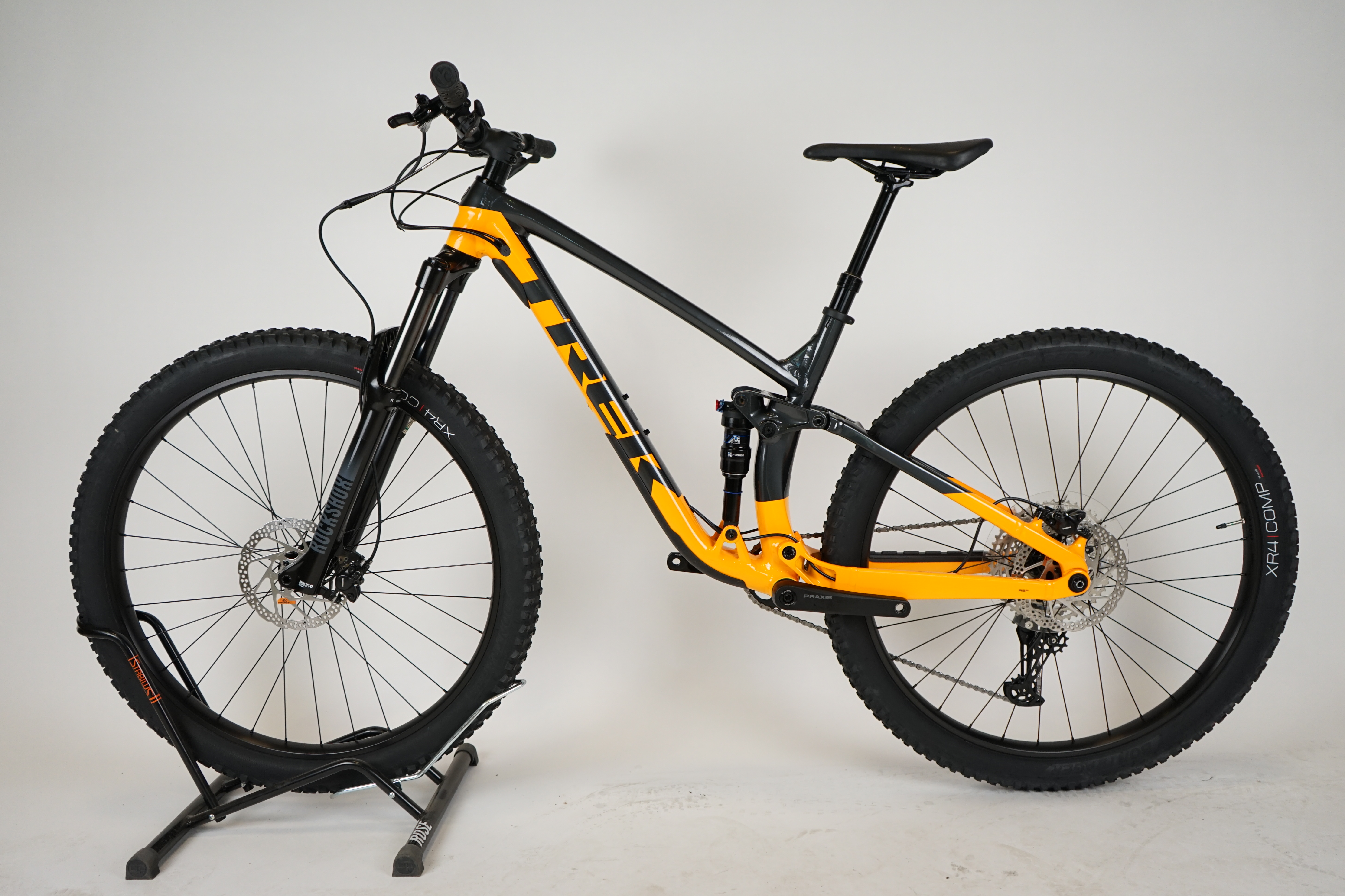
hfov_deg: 63.7
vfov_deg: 45.0
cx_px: 679
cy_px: 444
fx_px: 1083
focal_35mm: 29
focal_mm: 28
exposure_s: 1/200
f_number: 3.5
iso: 640
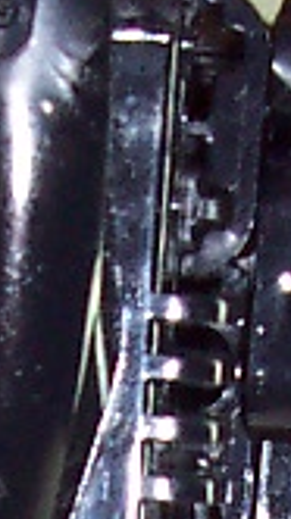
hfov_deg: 4.1
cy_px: 919
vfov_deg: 7.2
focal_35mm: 292
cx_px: 75
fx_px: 4018
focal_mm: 5.6
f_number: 2.8
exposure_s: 1/60
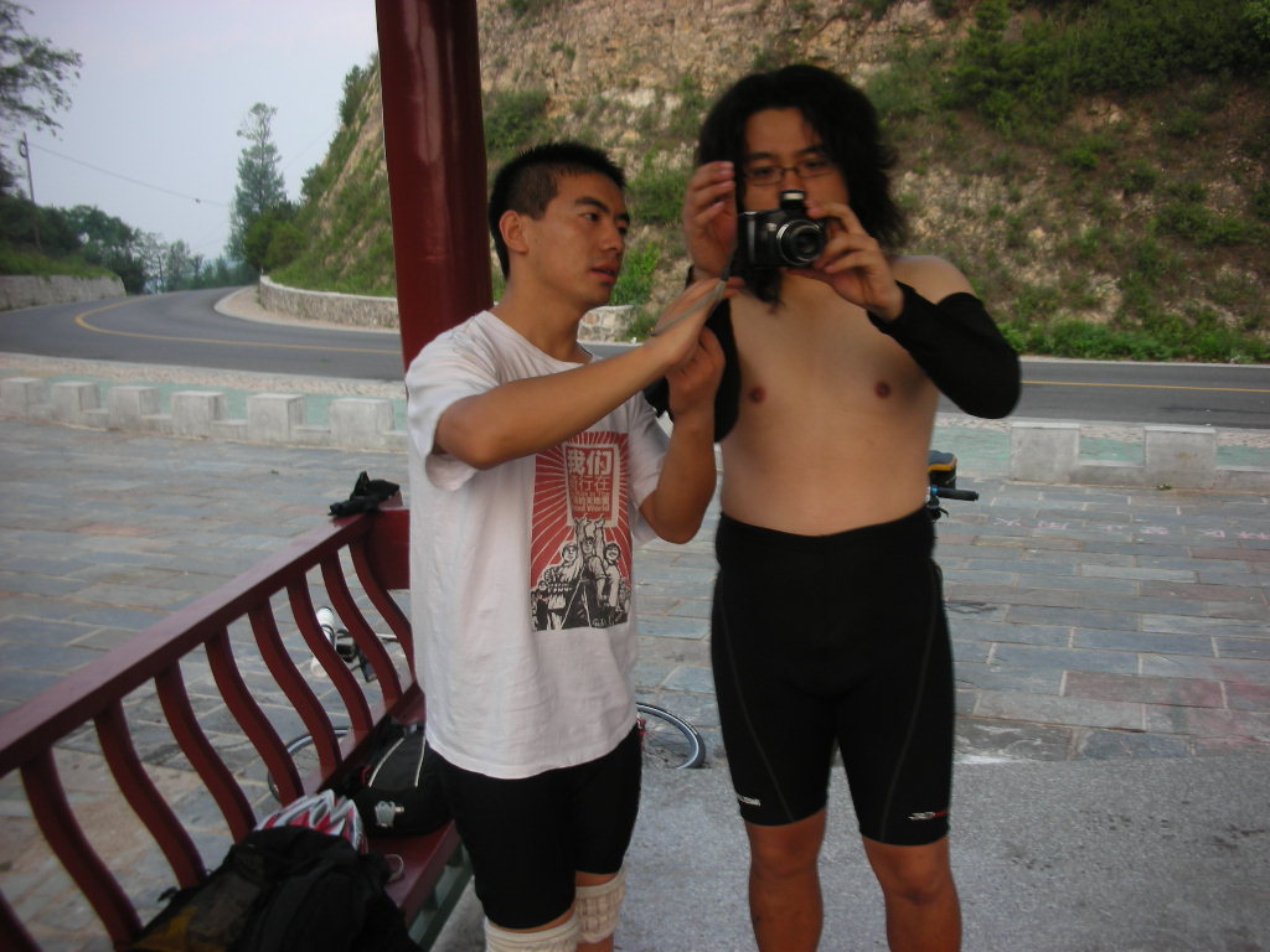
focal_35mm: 35
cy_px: 476
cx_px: 635
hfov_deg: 52.6
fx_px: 1284
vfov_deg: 40.7
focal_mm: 5.8
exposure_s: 1/29.3
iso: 50
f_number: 3
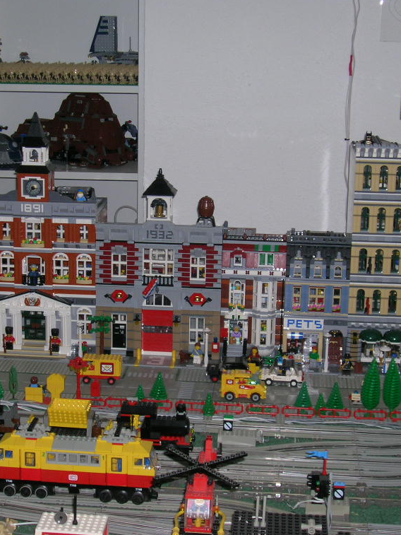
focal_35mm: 73
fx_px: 1127
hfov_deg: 20.2
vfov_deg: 26.7
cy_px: 268
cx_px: 167
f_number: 3.4
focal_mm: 9
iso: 78
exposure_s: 1/60.1
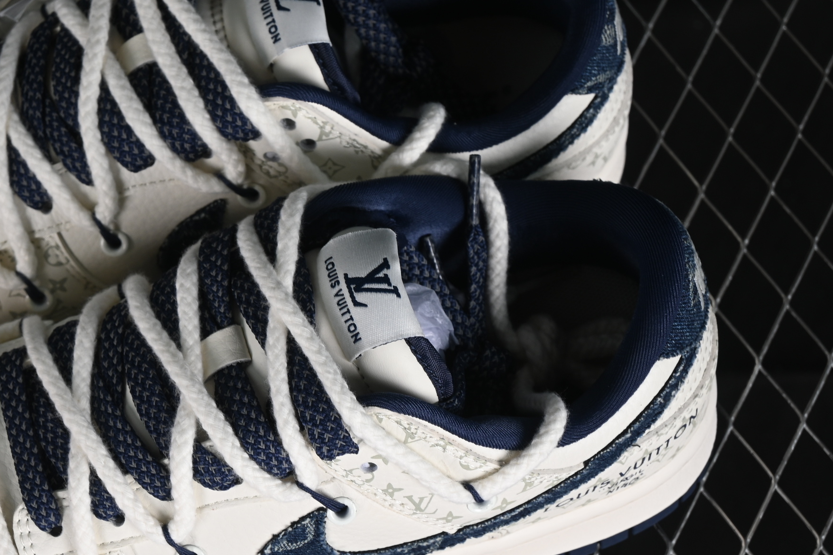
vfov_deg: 11.5
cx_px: 201
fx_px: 2753
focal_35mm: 119
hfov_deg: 17.1
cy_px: 309
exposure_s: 1/80
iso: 160
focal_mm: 50
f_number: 7.1
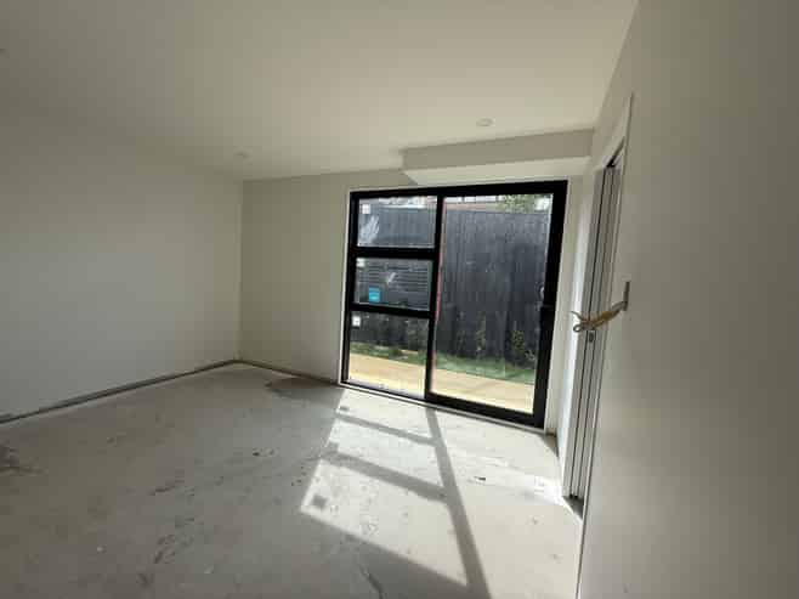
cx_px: 400
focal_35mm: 14
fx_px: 323
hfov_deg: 102.1
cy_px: 300
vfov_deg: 85.6
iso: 50
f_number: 2.2
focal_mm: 2.22
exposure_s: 1/344
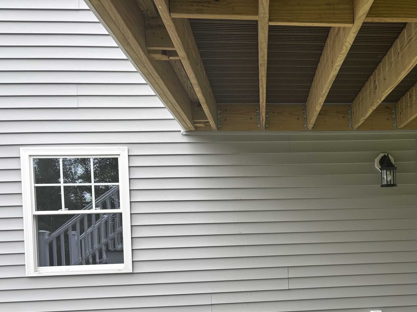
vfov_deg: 33.5
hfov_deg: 43.1
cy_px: 241
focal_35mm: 42
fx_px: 506
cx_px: 322
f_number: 1.6
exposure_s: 1/224
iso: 40
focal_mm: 5.96
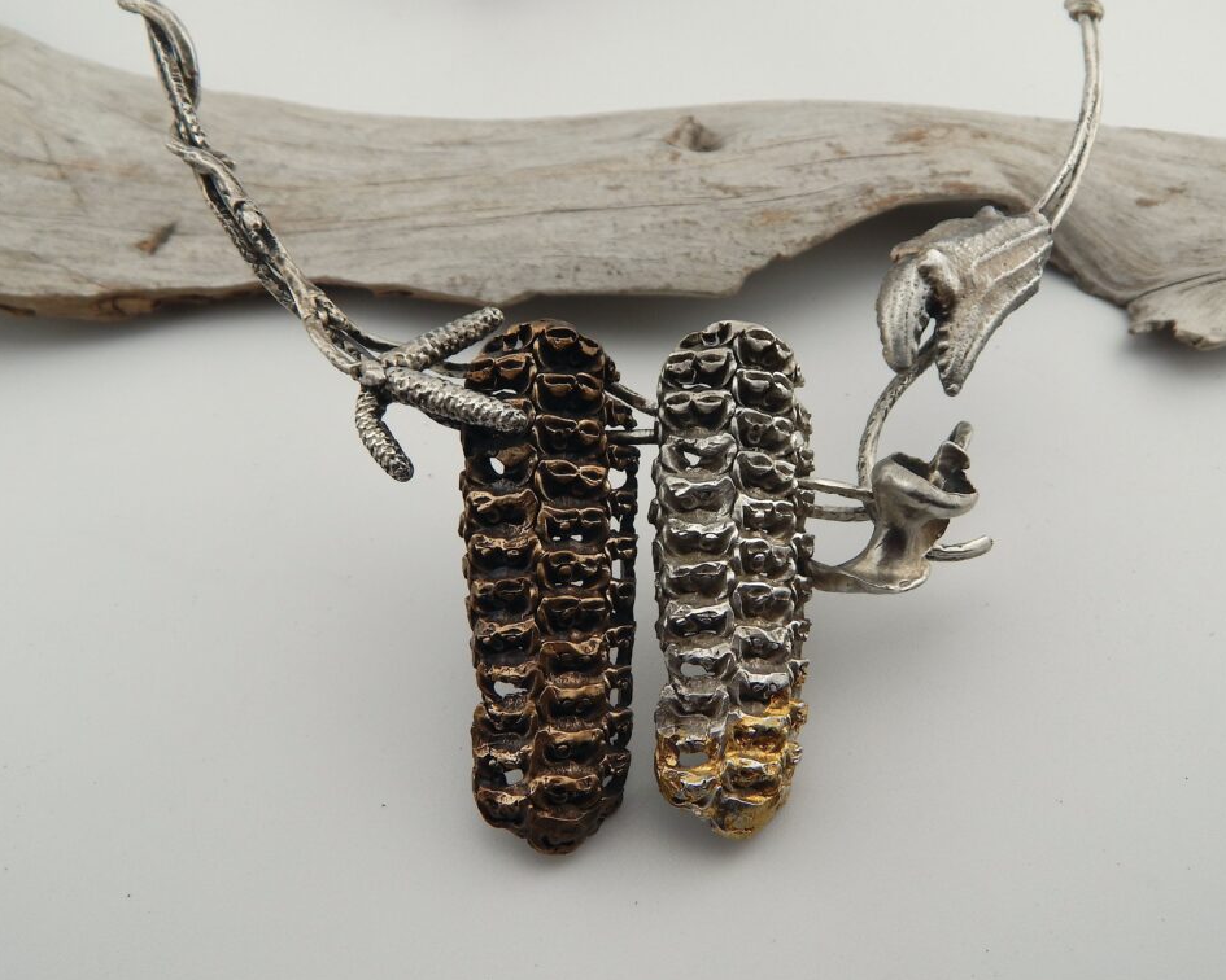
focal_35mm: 37
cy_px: 496
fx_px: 1343
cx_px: 618
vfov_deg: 40.1
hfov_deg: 49.1
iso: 125
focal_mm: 6.1
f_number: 3.3
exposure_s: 1/640
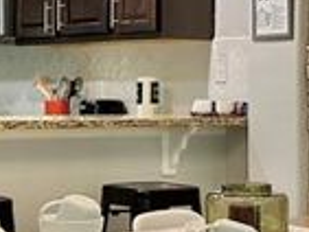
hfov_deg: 16.4
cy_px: 61
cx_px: 139
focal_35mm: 120
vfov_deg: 12.3
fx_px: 1072
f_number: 1.78
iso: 250
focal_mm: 6.86
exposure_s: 1/60
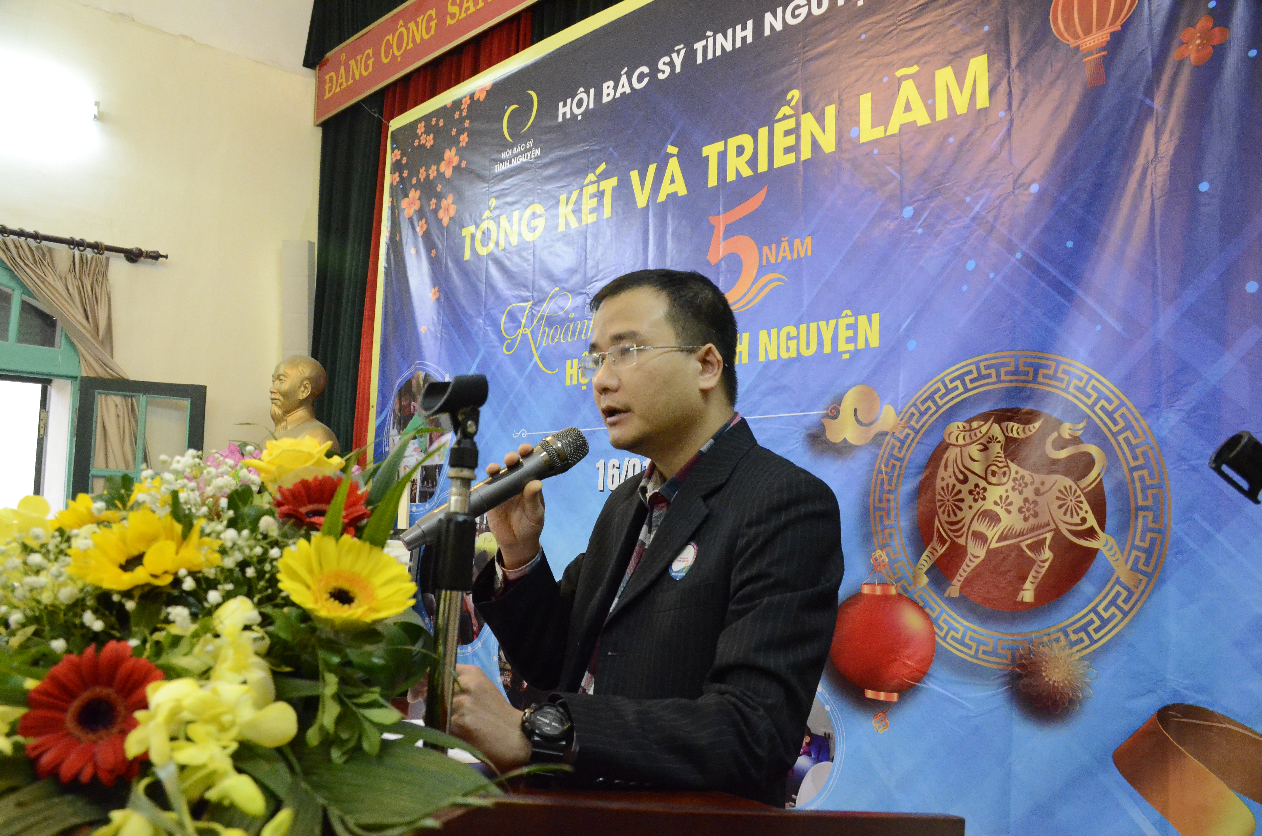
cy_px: 418
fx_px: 945
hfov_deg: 67.5
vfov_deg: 47.7
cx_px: 631
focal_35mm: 27
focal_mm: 18
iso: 6400
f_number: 5.6
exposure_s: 1/125
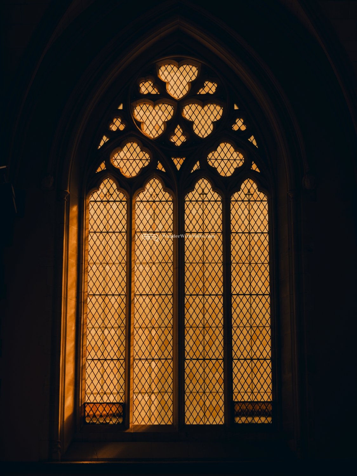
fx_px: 1196
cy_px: 238
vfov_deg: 22.5
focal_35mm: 87
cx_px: 178
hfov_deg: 17.0
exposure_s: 1/200
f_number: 2
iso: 250
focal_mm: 110
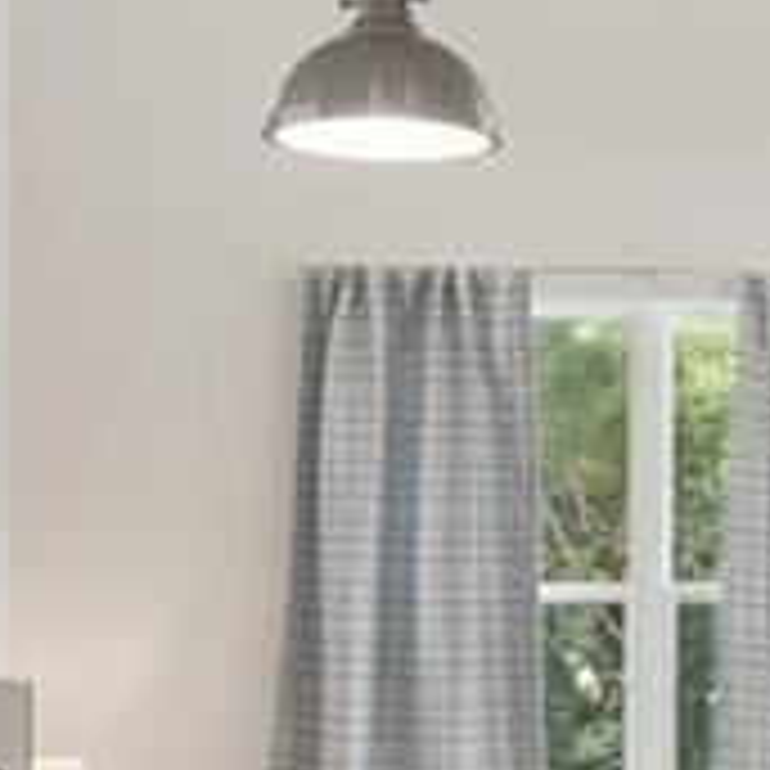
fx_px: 2883
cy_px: 698
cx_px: 729
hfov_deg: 15.0
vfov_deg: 15.0
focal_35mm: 115
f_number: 8
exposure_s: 1
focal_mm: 15
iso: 320
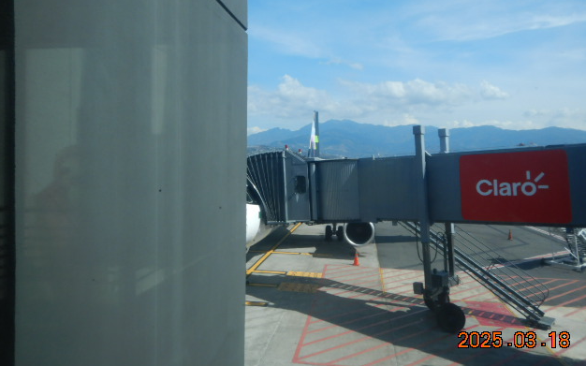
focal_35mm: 26
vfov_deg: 47.5
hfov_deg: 70.4
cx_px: 297
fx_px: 415
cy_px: 162
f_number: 2.8
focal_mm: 4.3
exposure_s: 1/1500
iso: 125
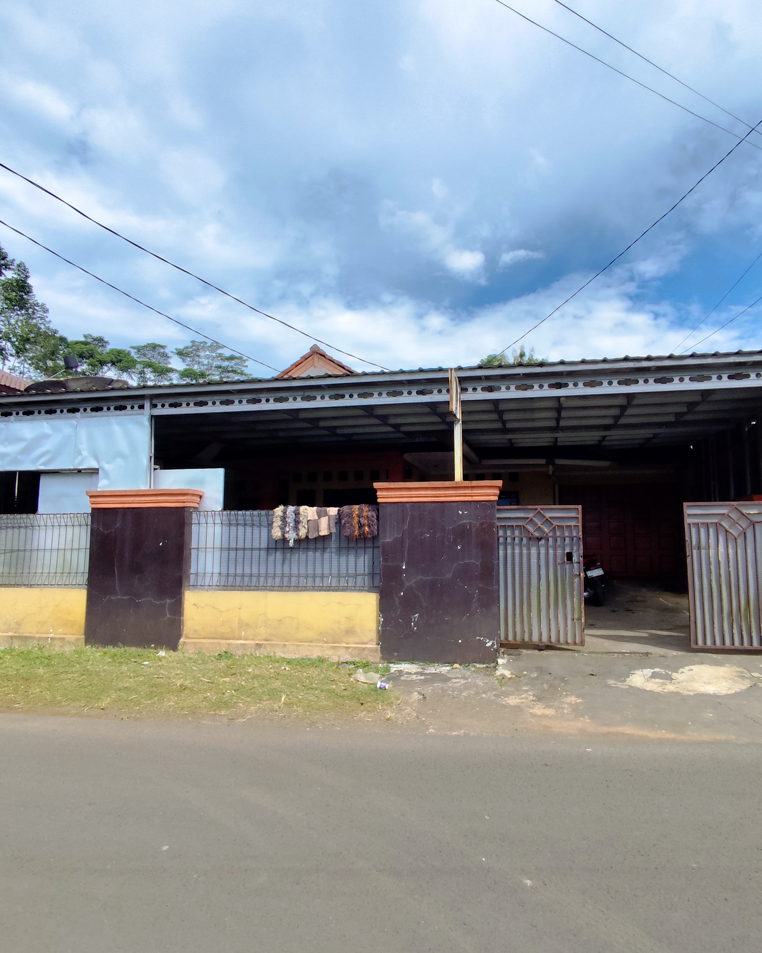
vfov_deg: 77.6
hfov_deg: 65.5
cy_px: 472
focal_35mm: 21
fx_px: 592
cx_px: 397
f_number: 2.2
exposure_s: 1/2087
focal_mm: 1.65
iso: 50
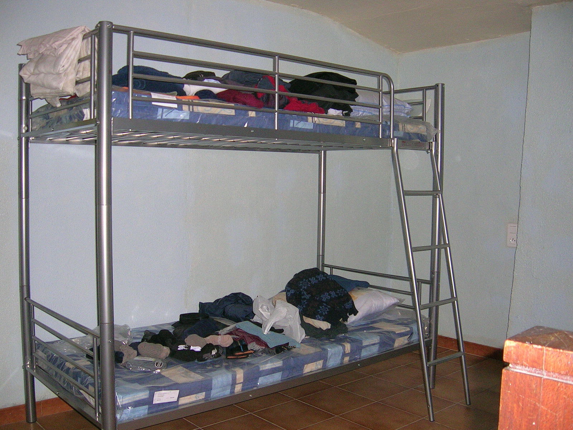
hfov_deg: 52.6
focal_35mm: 35
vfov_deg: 40.7
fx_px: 579
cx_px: 286
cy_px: 215
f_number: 2.8
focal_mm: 5.4
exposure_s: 1/60.1
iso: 154
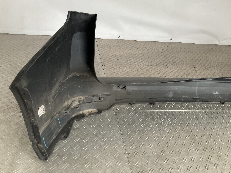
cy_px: 86
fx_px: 200
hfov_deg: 60.0
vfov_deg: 46.8
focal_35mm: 30
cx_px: 117
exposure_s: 1/50
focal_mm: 3
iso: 160
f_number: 1.8
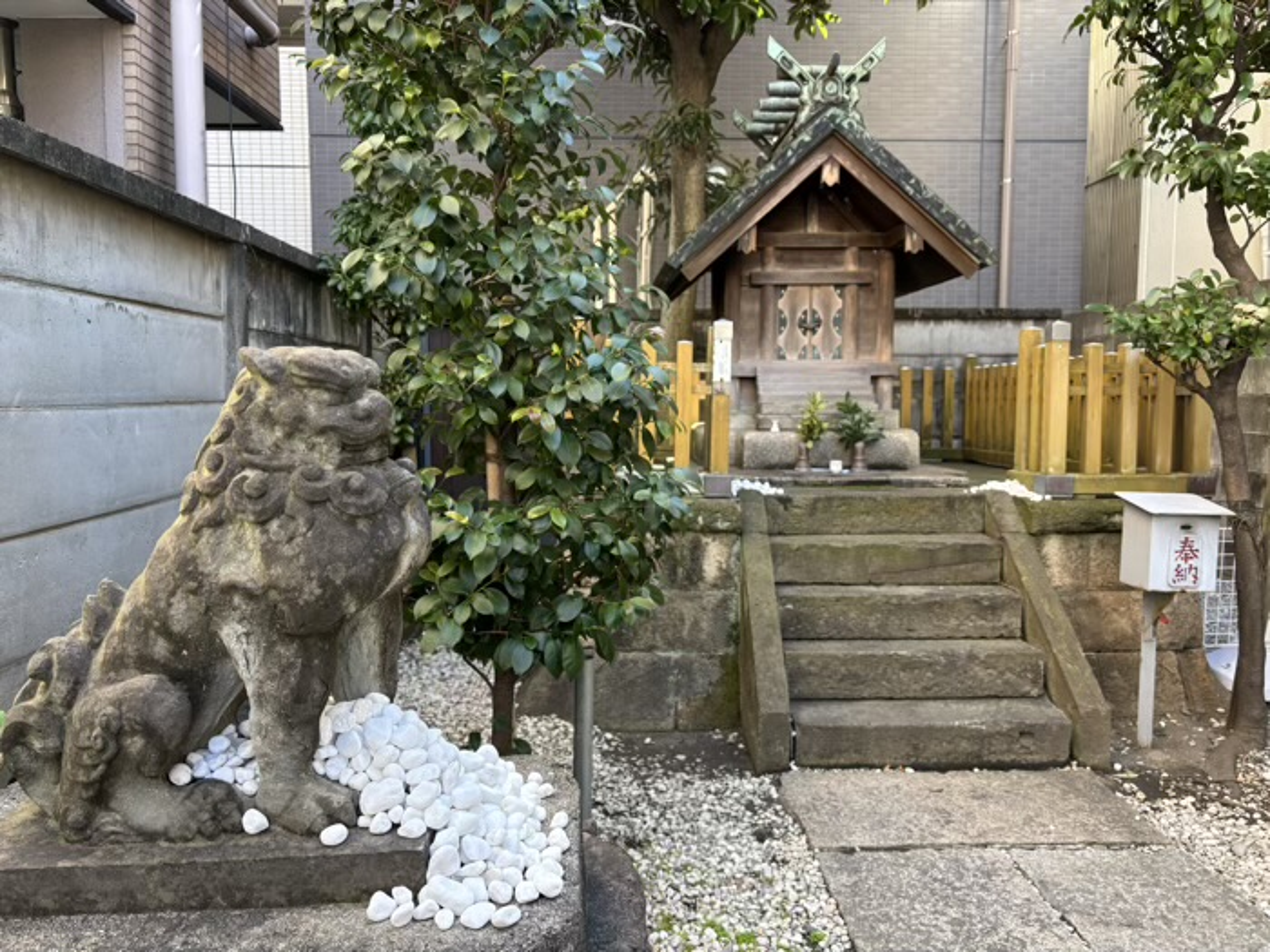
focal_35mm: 26
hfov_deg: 67.3
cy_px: 476
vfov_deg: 53.1
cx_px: 635
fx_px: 954
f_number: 1.6
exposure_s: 1/150
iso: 64
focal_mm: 5.96
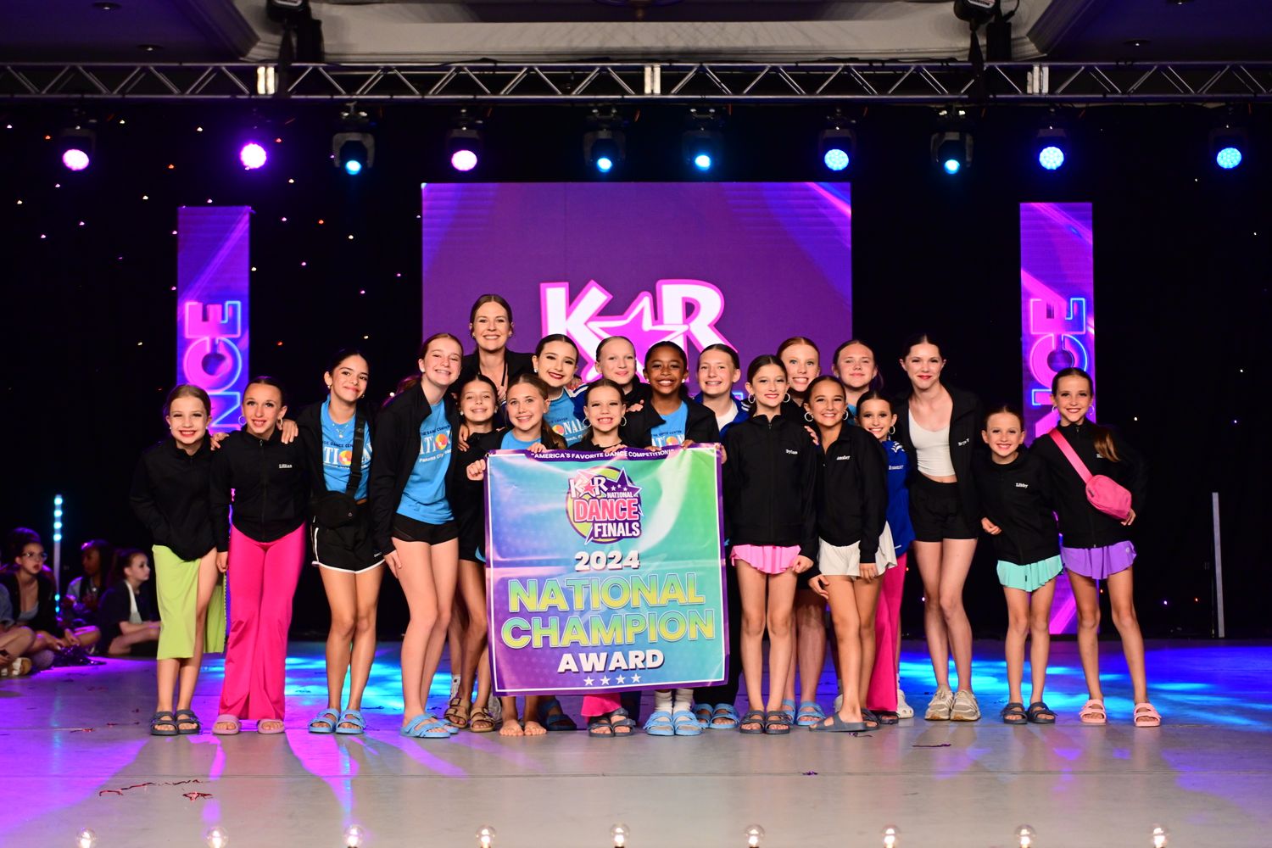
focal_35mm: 58
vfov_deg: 23.4
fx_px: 2049
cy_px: 424
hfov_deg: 34.5
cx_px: 636
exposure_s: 1/800
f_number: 2.8
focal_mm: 58
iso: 2000
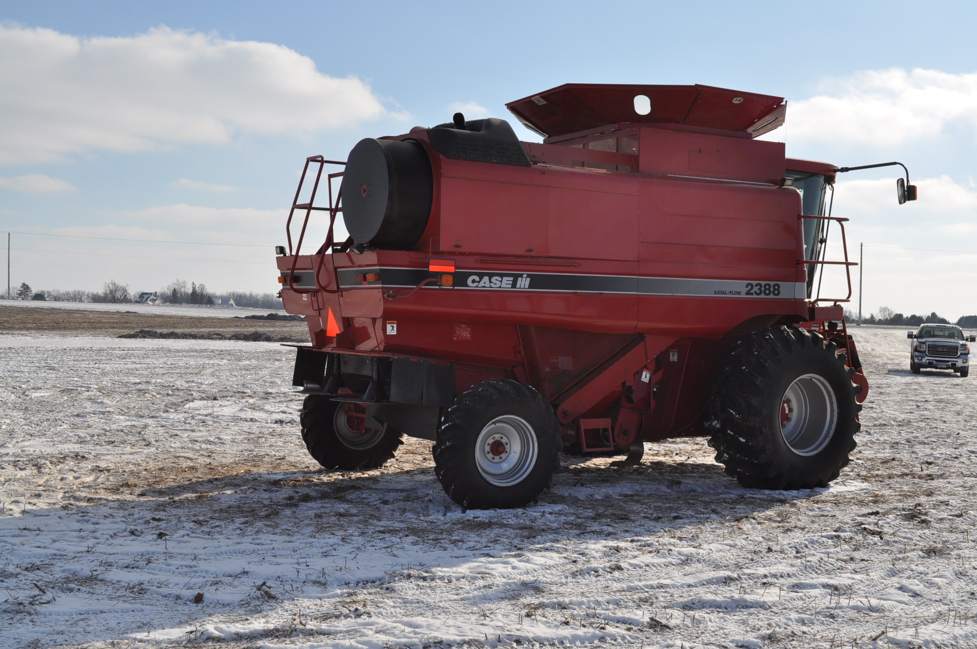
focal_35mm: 44
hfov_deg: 45.0
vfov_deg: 30.8
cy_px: 324
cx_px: 488
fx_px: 1179
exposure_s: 1/500
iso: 200
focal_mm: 29
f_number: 11
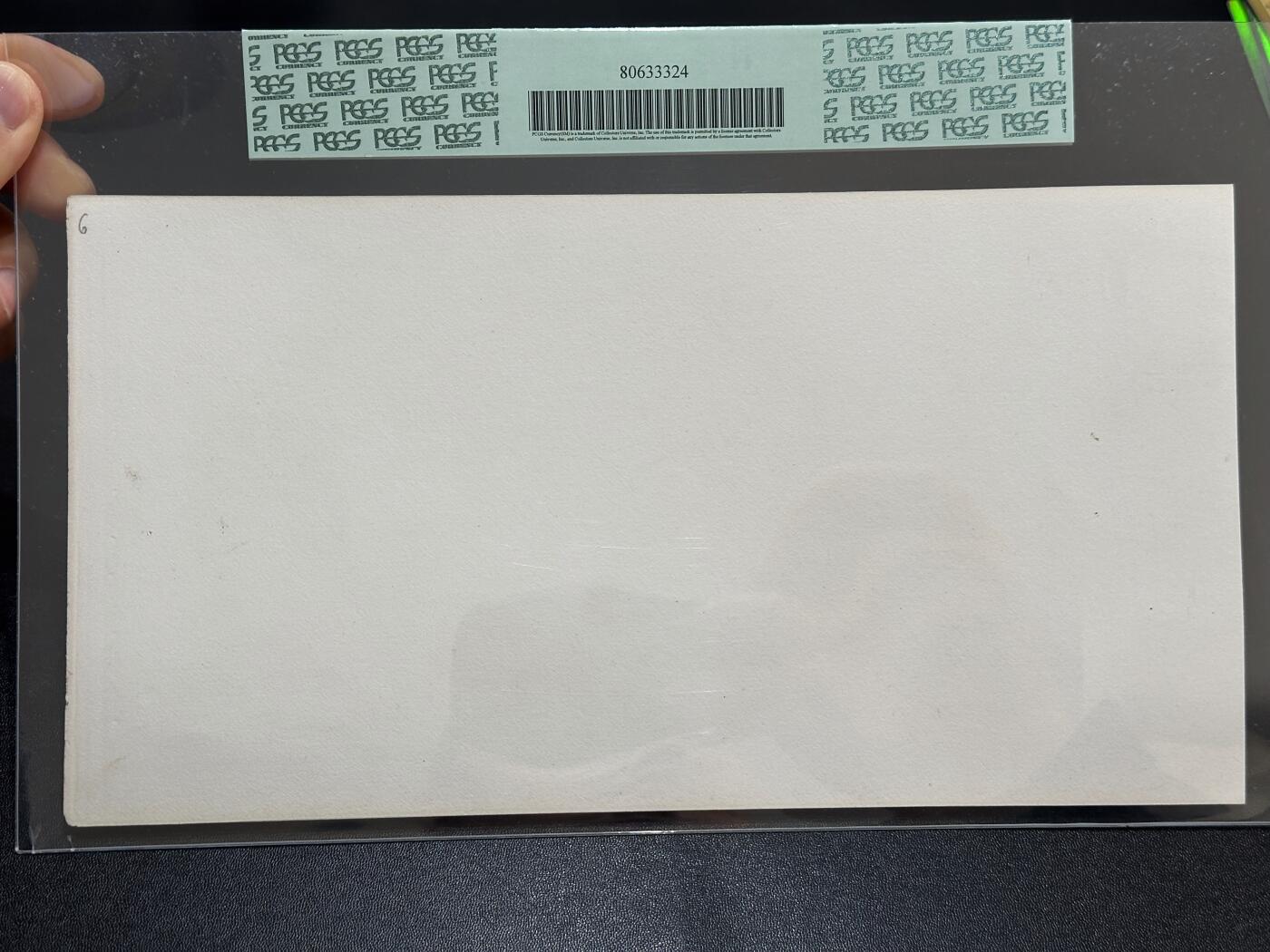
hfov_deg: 39.7
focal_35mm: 48
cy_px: 476
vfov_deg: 30.3
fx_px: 1761
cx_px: 635
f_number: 1.78
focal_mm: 6.86
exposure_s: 1/50
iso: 50
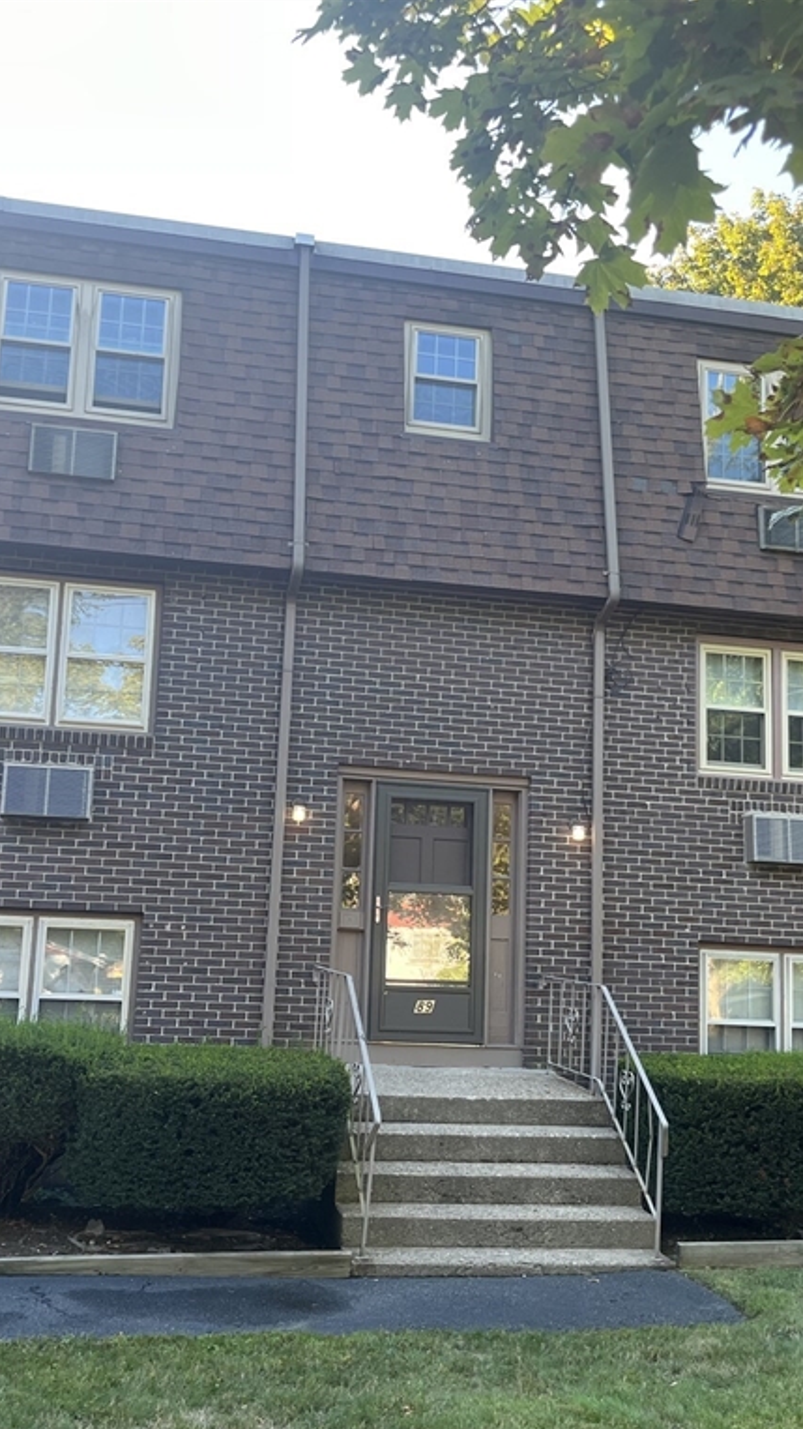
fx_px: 1439
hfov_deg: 31.2
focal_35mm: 38
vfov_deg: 52.8
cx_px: 384
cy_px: 717
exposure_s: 1/143
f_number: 1.6
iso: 40
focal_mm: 5.1
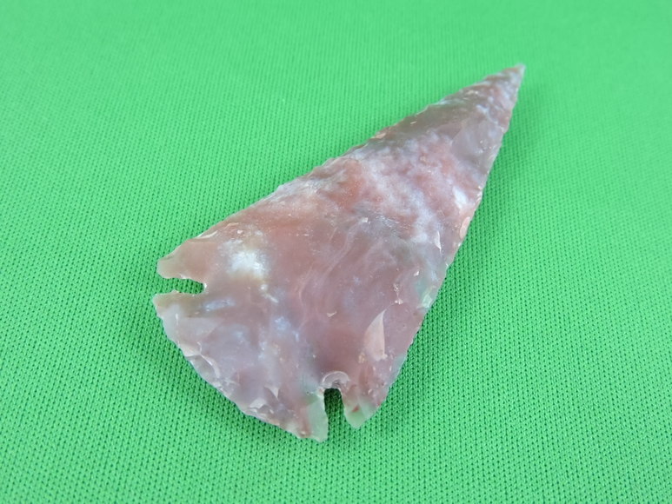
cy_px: 252
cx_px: 336
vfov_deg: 40.7
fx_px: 680
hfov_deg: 52.6
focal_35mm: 35
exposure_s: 1/100
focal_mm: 6.3
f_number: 3.8
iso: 800
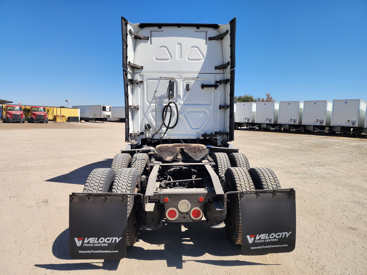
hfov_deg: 73.9
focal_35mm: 23
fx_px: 244
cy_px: 138
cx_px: 184
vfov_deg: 58.9
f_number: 1.8
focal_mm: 6.4
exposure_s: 1/1163
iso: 12
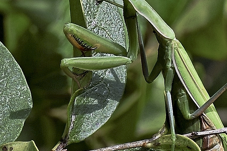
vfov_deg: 7.0
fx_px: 1242
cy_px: 65
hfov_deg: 10.4
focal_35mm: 197
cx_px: 147
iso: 125
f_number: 6.3
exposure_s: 1/400
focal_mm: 70
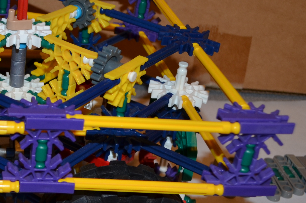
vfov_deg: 15.3
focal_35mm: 89
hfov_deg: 20.9
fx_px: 755
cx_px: -92
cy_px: 89
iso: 200
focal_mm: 22
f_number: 5.6
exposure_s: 1/30
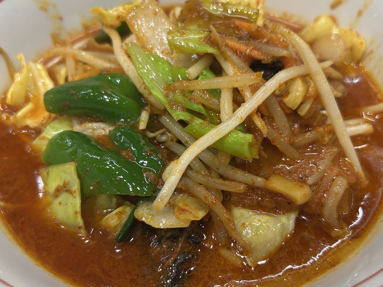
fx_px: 376
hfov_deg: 53.9
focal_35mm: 34
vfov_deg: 41.7
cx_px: 202
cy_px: 165
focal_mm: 5.7
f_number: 1.5
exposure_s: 1/100
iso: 100
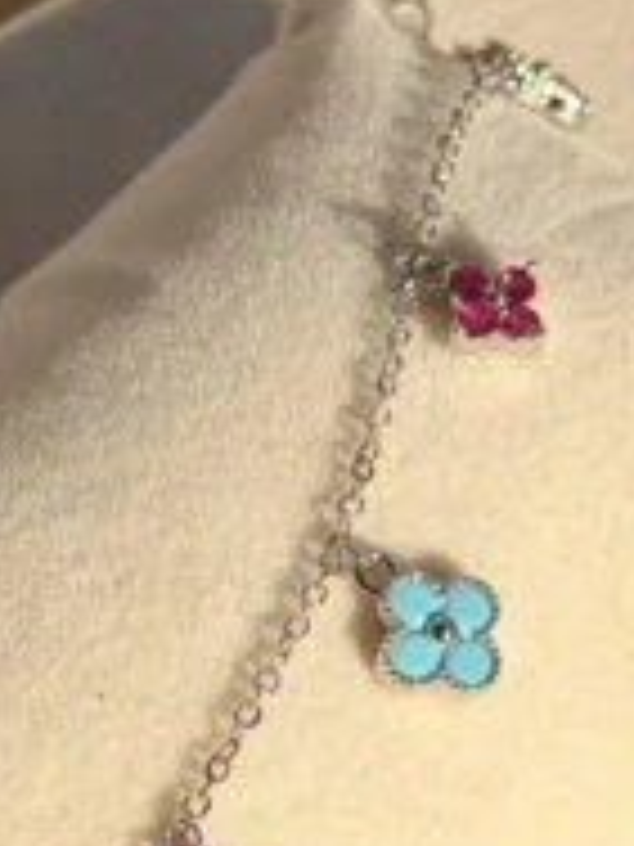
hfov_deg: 10.2
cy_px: 542
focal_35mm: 146
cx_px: 387
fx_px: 3565
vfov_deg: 13.5
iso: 64
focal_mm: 6.76
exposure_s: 1/5587
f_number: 1.78
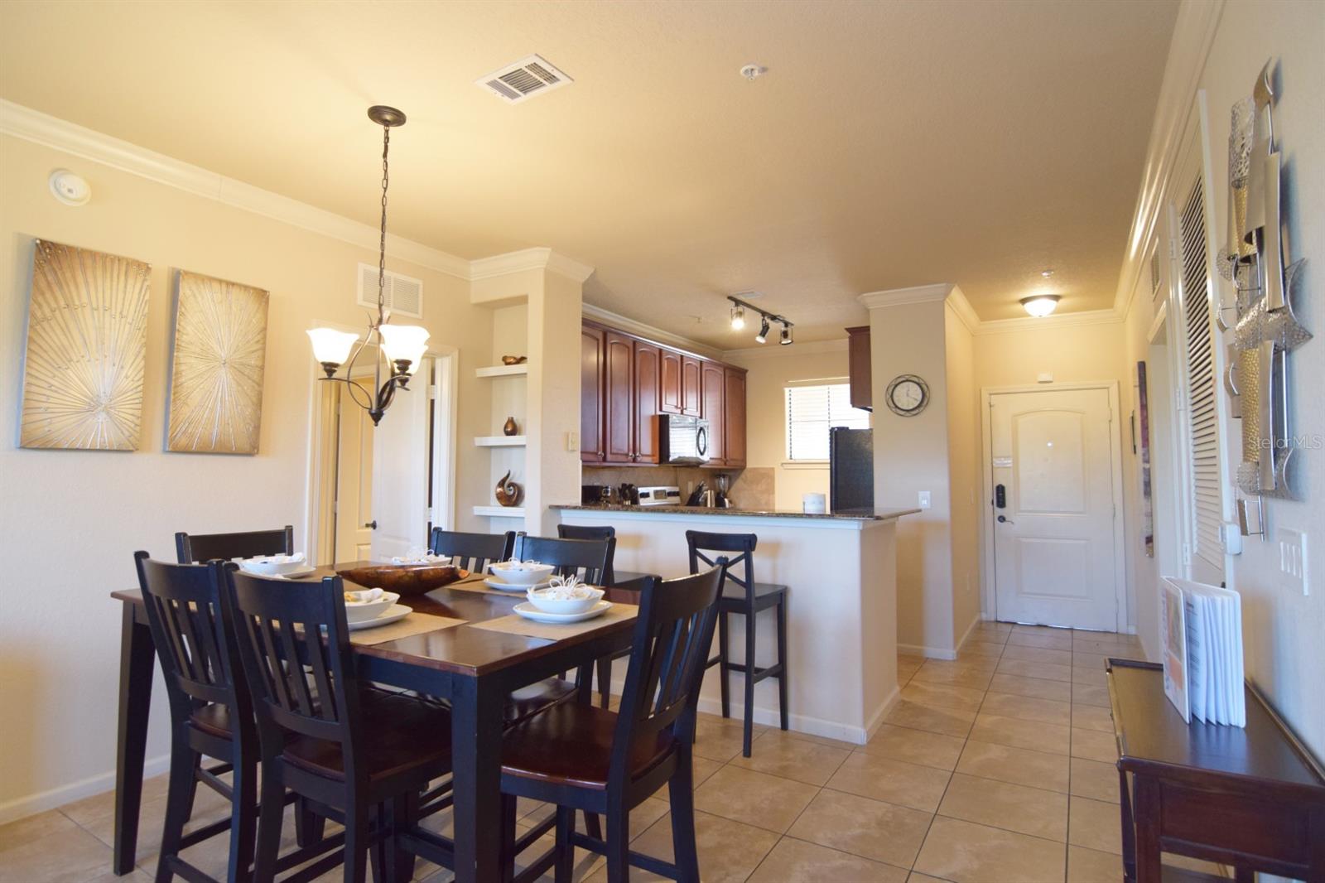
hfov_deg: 95.0
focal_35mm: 16
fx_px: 607
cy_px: 442
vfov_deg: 72.0
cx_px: 662
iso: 800
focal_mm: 11
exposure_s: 1/60
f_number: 3.5
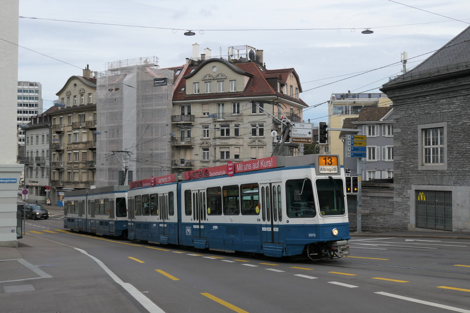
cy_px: 156
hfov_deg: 49.5
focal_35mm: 39
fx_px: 509
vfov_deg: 34.2
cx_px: 235
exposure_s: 1/160
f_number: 3.9
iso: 200
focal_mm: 14.4
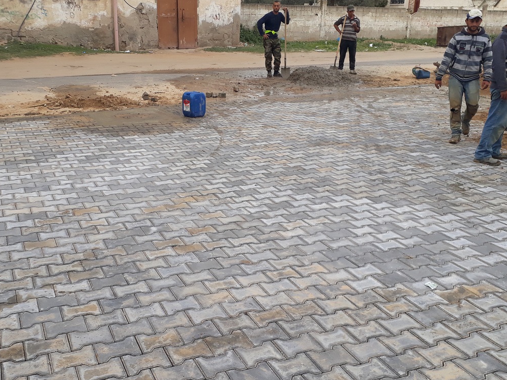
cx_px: 231
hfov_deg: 50.1
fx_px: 542
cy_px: 194
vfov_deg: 38.6
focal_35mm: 37
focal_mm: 3.6
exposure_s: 1/178
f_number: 1.9
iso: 40
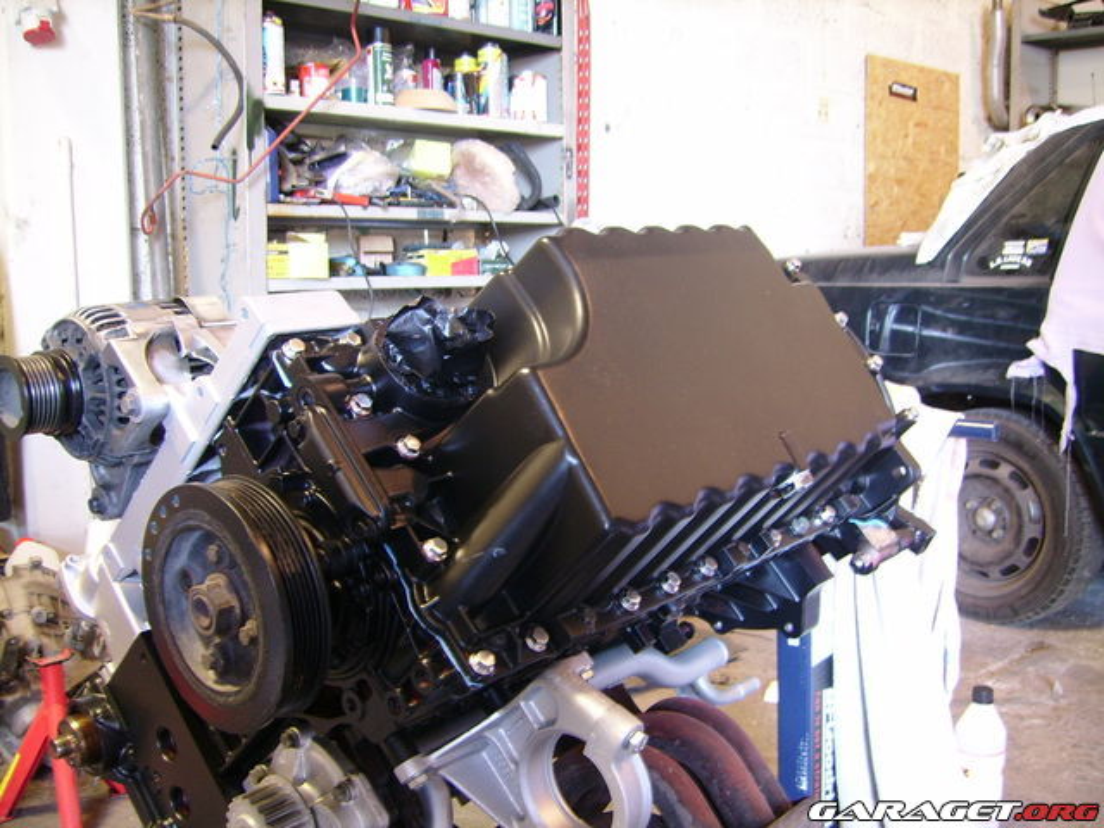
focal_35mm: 35
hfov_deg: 52.6
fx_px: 1116
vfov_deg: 40.7
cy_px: 414
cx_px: 552
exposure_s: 1/2
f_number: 2.8
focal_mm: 5.95
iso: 100
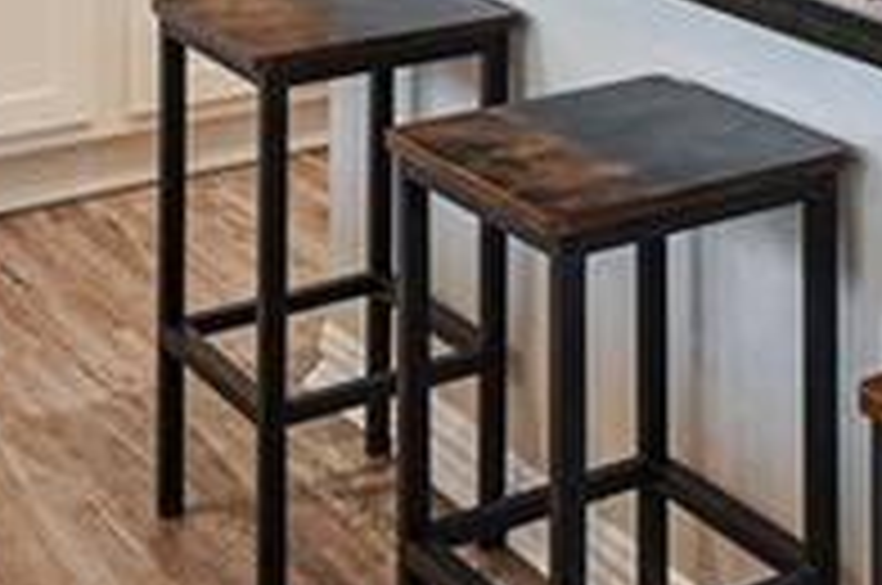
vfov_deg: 13.0
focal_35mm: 94
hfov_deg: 18.8
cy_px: -495
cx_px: 1372
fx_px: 2299
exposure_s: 1/10
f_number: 7.1
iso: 250
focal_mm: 18
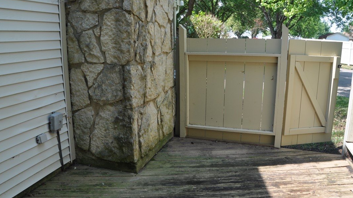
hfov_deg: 66.1
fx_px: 271
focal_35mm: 29
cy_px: 96
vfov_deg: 40.2
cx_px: 174
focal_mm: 18
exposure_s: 1/160
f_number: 6.3
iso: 200
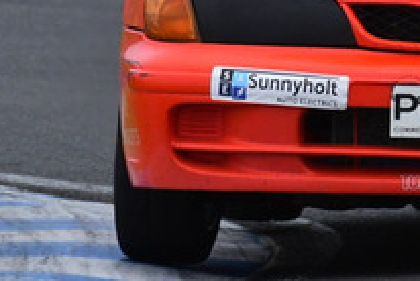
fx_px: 33998
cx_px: 345
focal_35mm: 2910
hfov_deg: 0.7
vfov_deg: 0.5
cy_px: -132
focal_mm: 500
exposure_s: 1/640
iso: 800
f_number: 11
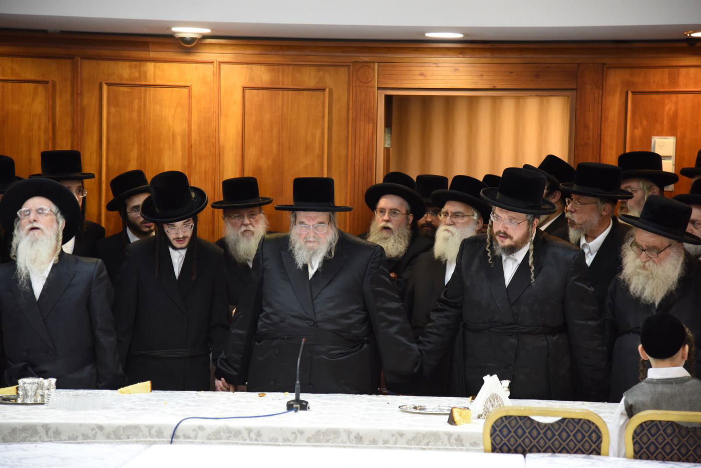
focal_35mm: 98
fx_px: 1909
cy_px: 234
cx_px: 350
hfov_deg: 20.8
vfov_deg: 14.0
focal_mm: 98
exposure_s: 1/100
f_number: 4
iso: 1600
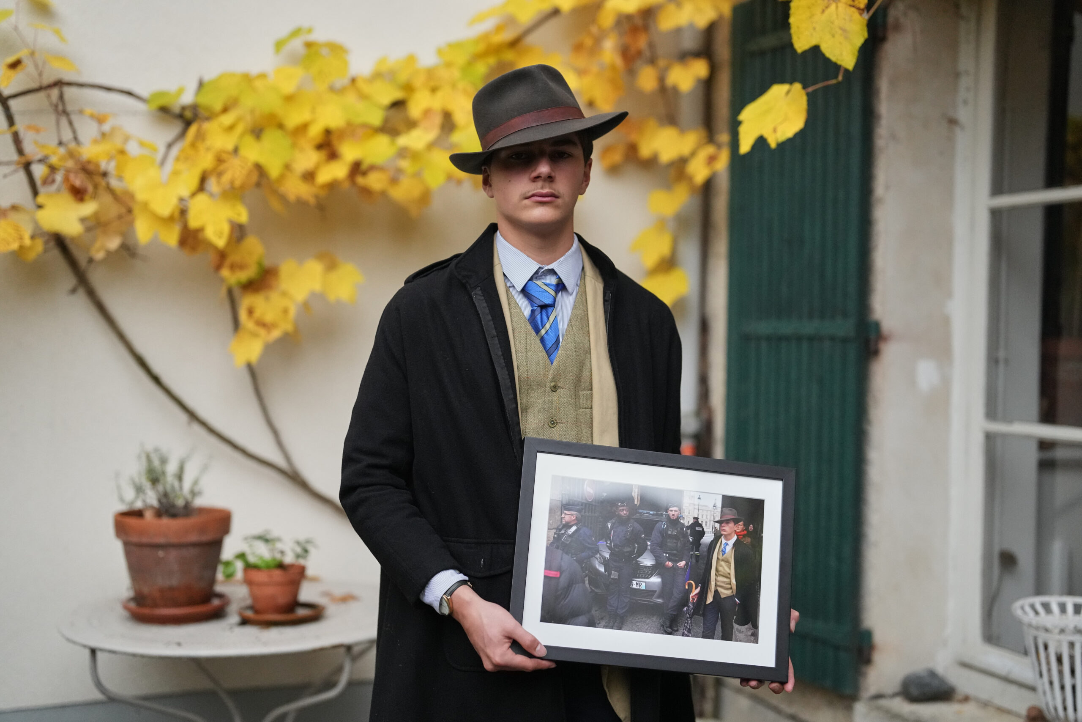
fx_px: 1503
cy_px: 361
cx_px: 541
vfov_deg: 27.0
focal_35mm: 50
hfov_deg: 39.6
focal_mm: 50
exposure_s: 1/20000
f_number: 1.6
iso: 4000
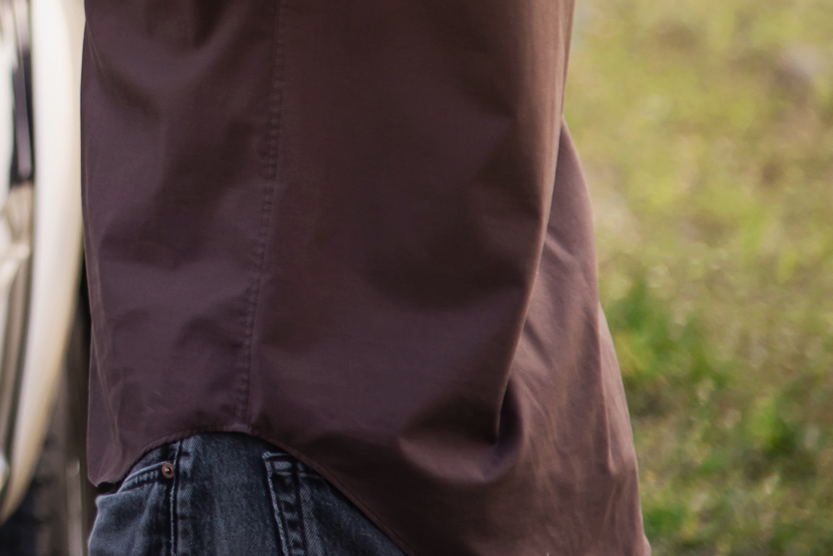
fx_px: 8055
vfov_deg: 3.9
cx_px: -428
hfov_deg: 5.9
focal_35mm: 348
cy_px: -446
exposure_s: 1/160
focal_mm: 95
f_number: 4
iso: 200
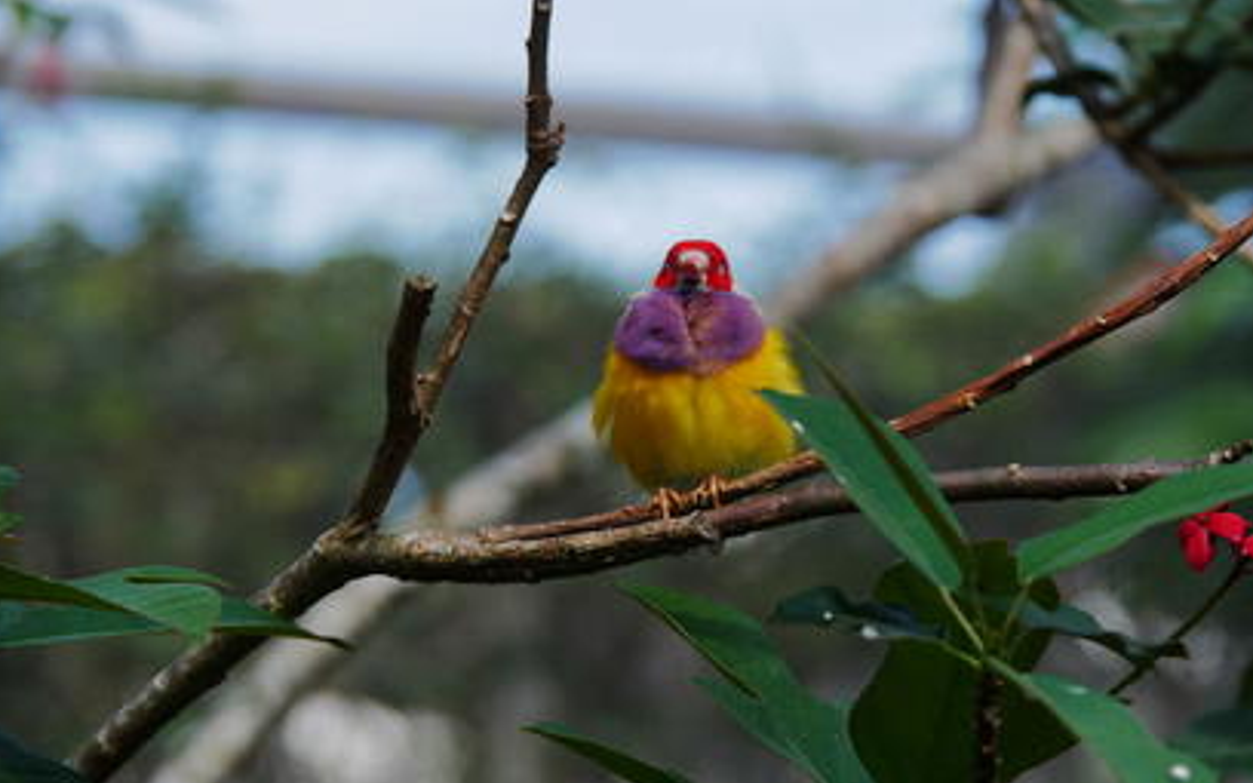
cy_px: 344
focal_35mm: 234
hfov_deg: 9.0
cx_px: 666
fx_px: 7991
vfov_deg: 5.6
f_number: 5.6
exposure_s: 1/250
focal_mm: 100
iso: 200
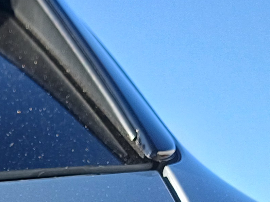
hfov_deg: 15.3
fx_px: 982
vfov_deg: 10.3
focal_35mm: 126
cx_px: -9
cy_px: 472
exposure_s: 1/547
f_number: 1.8
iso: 50
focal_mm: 4.65
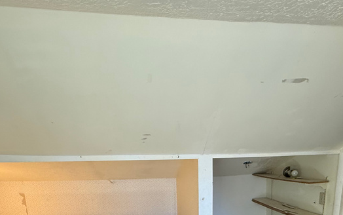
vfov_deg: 37.2
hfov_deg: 64.6
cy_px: 229
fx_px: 271
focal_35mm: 29
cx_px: 181
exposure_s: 1/120
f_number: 2.2
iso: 200
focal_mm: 2.22
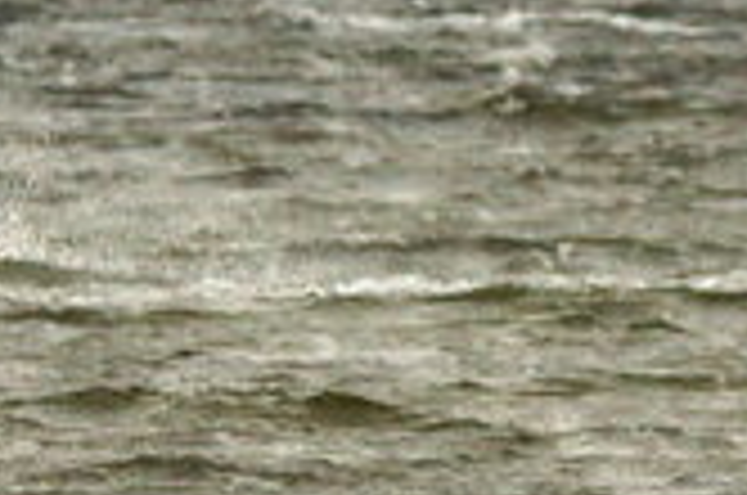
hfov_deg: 1.5
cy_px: 268
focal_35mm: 1369
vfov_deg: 1.0
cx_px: 1084
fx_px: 28352
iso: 1600
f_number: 5.6
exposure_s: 1/1600
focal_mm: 210
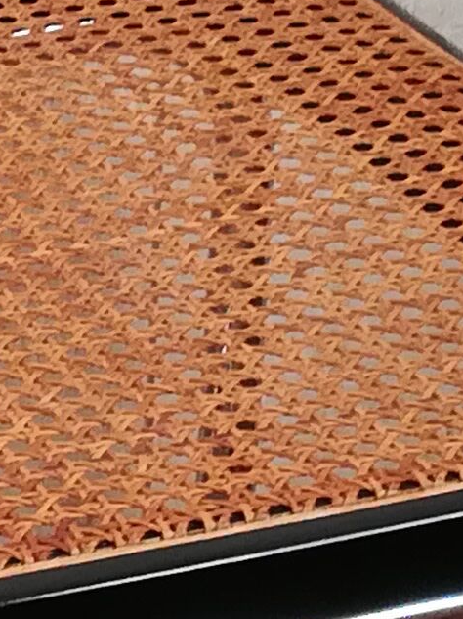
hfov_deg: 7.1
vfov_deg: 9.6
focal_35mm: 207
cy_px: 330
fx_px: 3695
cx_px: -167
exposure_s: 1/33.3
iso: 100
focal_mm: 3.83
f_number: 2.2
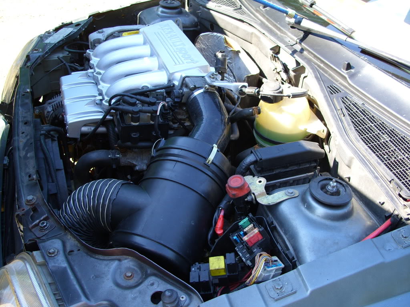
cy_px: 154
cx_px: 205
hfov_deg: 49.0
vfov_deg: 37.7
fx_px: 450
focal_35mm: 38
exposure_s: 1/74
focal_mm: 7.8
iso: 50
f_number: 2.8
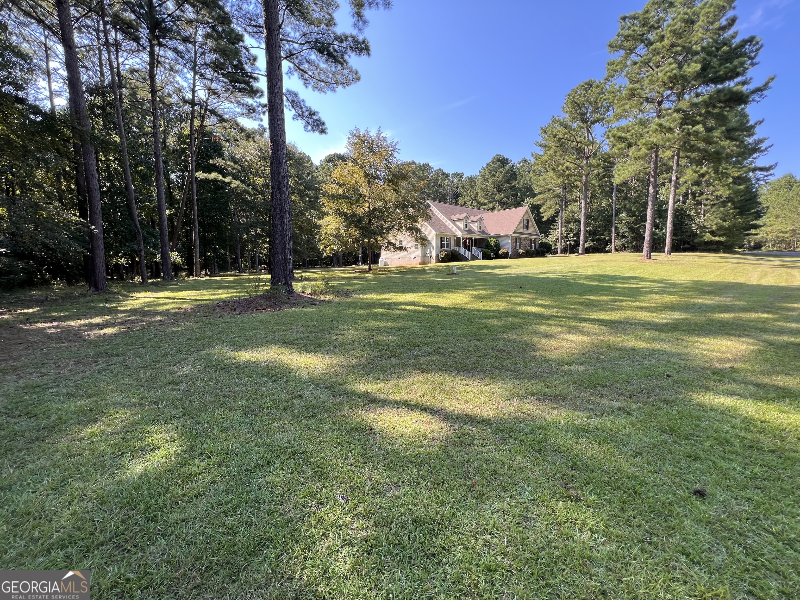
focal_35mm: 13
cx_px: 400
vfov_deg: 89.9
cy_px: 300
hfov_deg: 106.2
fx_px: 300
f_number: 1.8
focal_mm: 1.57
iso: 32
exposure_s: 1/189
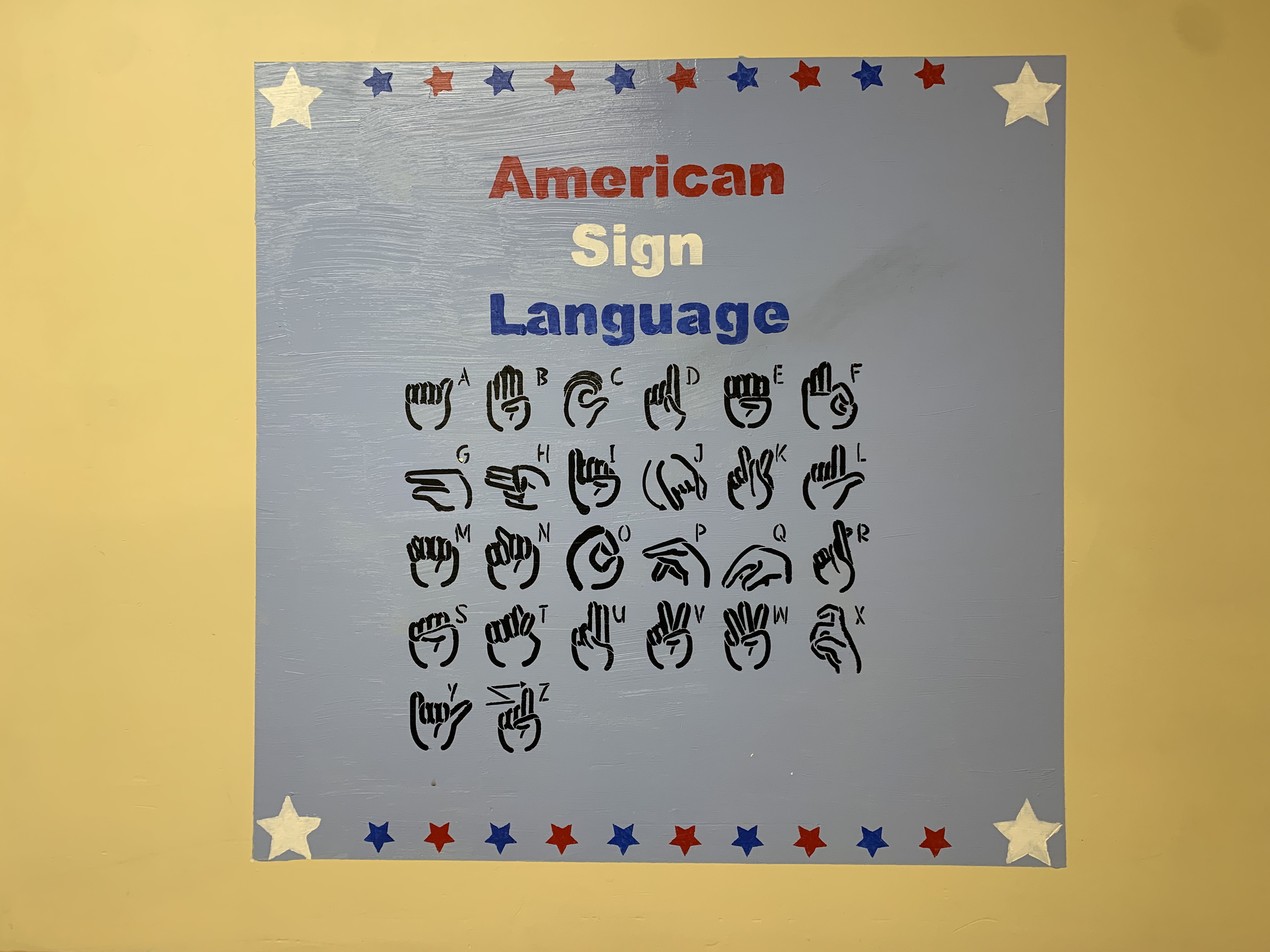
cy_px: 476
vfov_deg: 53.1
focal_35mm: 26
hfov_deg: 67.3
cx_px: 635
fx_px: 954
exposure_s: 1/60
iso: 64
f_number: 1.8
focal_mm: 4.25
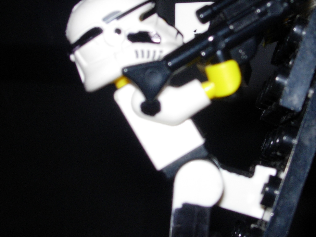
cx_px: 227
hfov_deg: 16.4
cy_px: 82
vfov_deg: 12.3
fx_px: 1095
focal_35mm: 120
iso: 79
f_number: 6.3
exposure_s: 1/64
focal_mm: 14.9
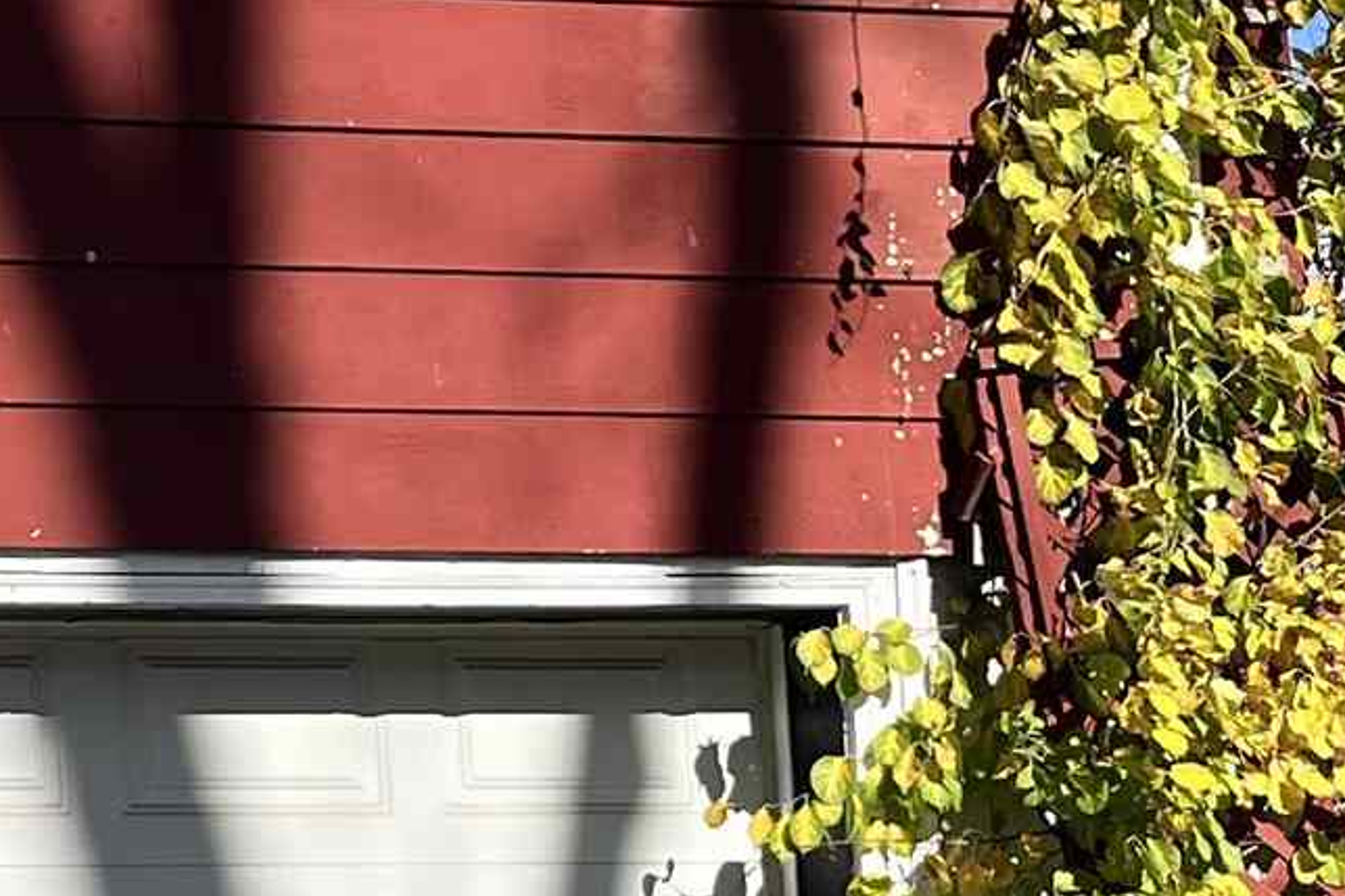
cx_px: -374
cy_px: 530
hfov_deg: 15.2
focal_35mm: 129
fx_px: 4818
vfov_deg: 10.6
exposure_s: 1/5319
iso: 50
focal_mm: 5.1
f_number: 1.6
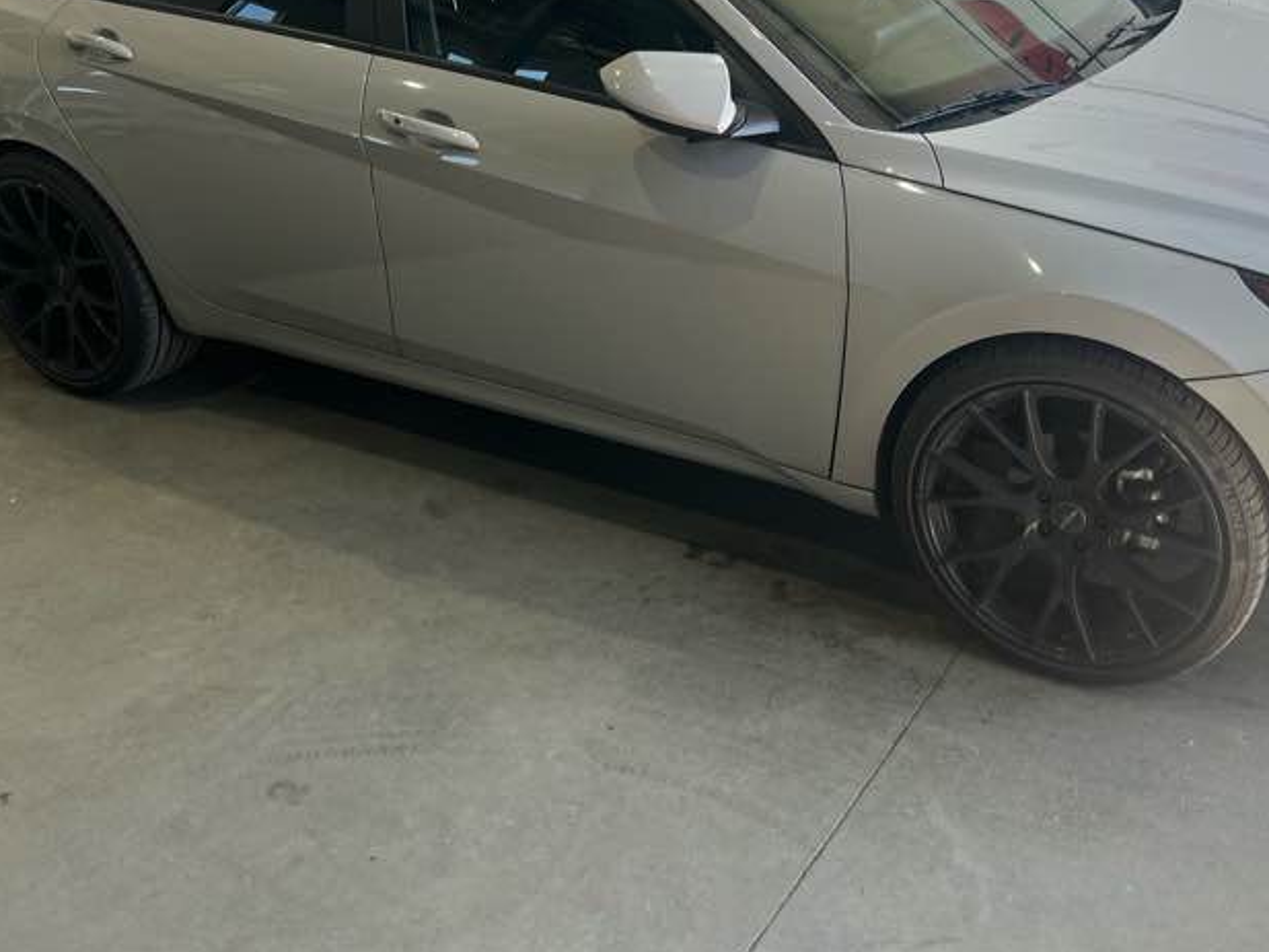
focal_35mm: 39
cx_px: 779
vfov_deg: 36.5
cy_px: 326
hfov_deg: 47.5
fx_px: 1430
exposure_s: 1/200
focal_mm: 5.7
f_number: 1.5
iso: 40
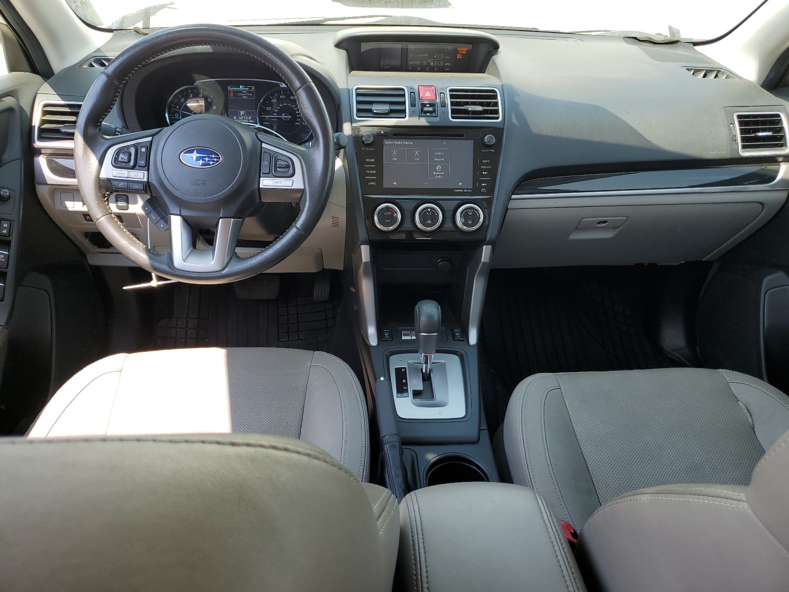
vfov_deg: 53.1
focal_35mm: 26
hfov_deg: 67.3
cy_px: 296
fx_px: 593
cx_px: 394
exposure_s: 1/455
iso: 50
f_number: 1.5
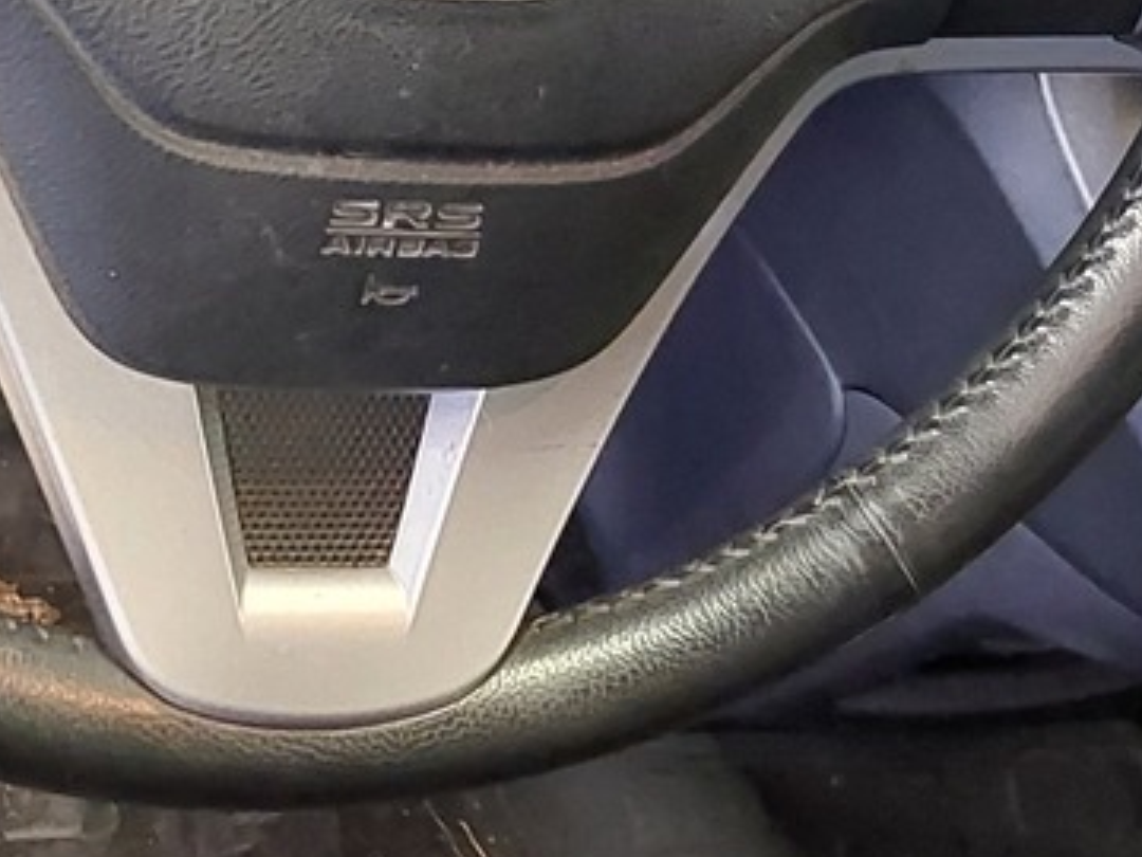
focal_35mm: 100
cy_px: 279
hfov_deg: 19.5
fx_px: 3299
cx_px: 847
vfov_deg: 14.8
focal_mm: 5.23
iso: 800
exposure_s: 1/25
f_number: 1.8
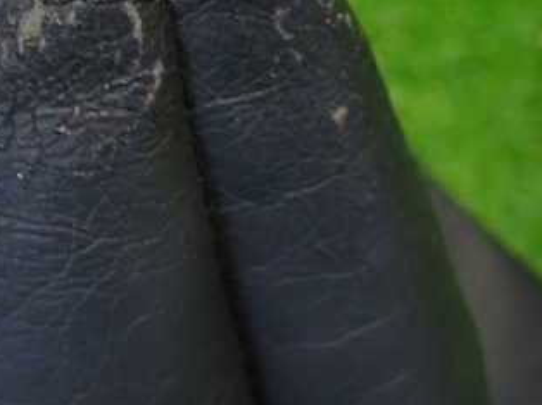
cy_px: 81
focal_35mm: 111
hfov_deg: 17.6
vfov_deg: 13.3
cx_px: 93
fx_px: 1737
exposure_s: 1/15
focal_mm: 10.35
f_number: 3.5
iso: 1250
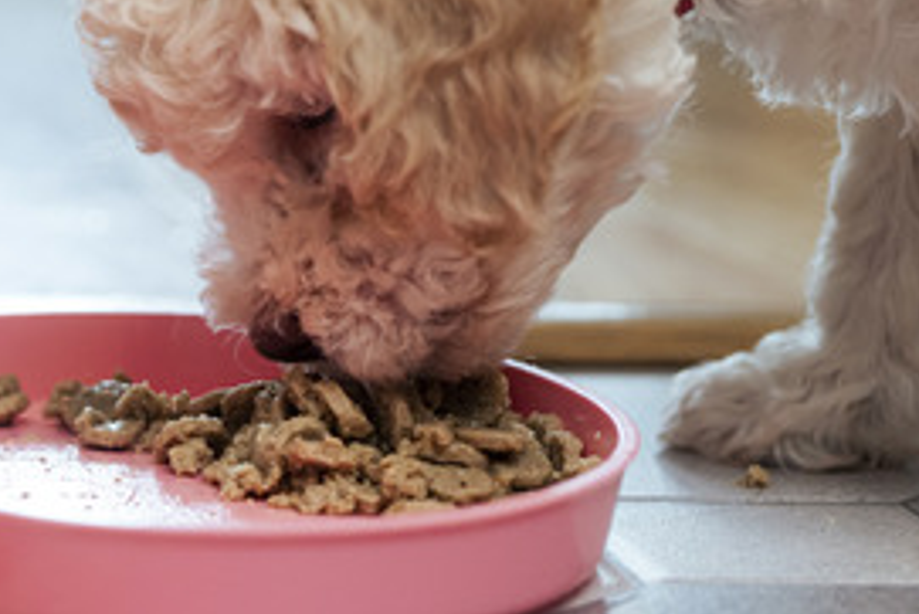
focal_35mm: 144
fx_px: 3678
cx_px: -197
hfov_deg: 13.8
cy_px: 360
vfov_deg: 9.5
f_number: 3.5
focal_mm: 50
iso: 1250
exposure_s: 1/500
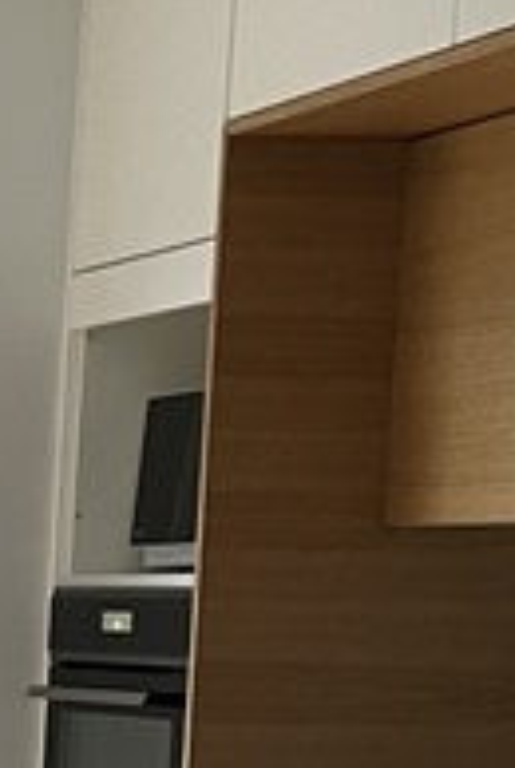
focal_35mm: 167
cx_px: -1026
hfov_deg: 7.3
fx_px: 3571
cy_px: 899
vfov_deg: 12.0
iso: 125
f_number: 1.6
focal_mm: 4.2
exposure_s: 1/78
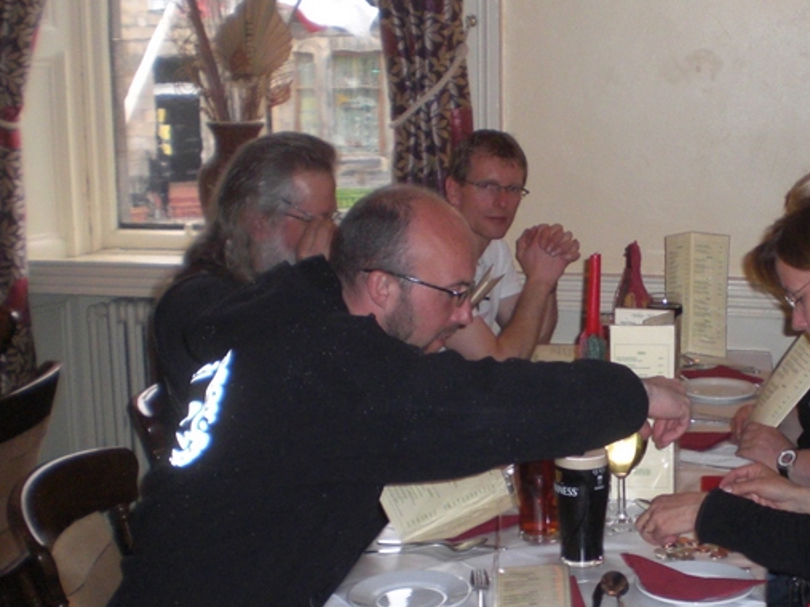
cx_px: 586
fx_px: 1404
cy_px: 401
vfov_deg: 24.3
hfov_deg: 31.7
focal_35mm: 60
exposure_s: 1/60
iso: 200
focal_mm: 6.3
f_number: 3.1
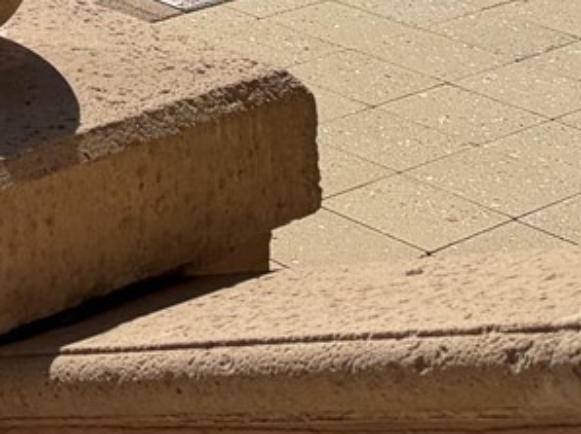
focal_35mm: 129
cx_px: -289
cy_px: -642
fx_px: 2163
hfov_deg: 14.3
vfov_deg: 9.9
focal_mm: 6.76
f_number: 1.78
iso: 80
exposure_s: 1/10309
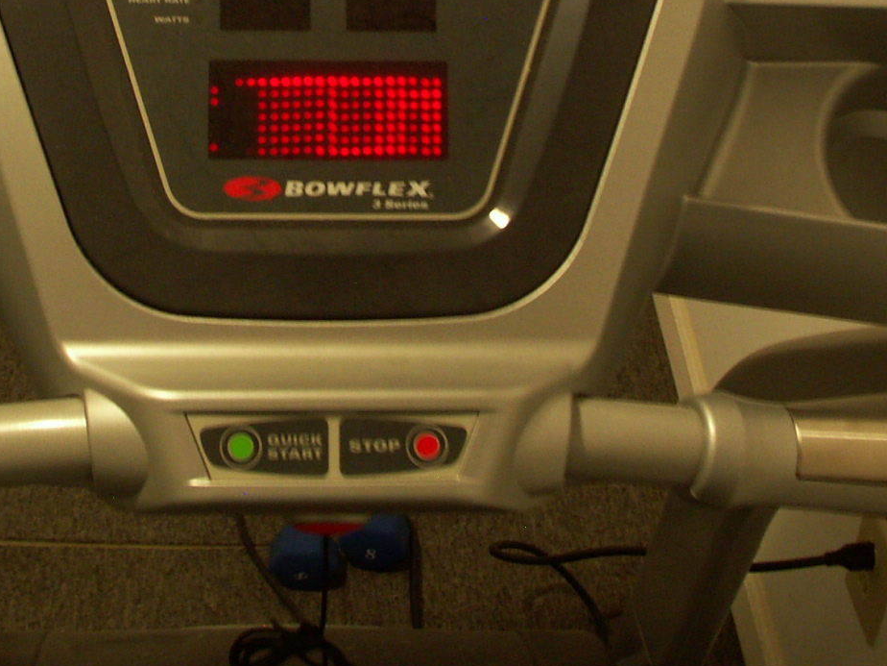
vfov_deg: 22.4
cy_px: -1
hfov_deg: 30.6
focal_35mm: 63
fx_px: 1614
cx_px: 334
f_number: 5.6
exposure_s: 1/3
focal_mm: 7.2
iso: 100
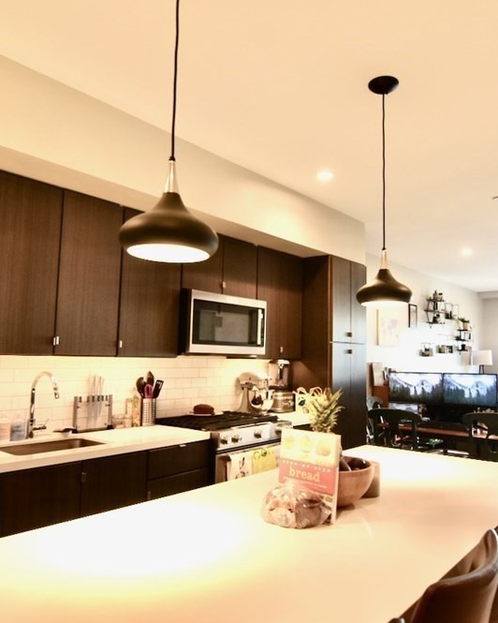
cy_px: 308
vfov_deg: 66.0
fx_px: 479
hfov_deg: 54.7
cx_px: 286
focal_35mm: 26
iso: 800
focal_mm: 12
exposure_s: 1/60
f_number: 4
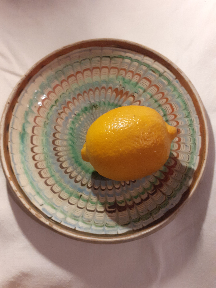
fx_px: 225
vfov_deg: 65.3
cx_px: 108
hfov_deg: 51.4
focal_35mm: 27
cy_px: 144
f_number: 1.9
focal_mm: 3.6
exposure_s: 1/33
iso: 200
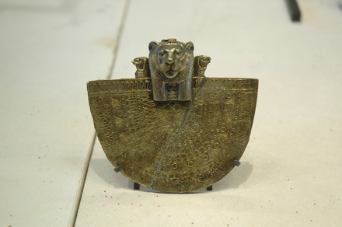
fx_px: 783
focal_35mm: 82
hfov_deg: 24.7
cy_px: 114
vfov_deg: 16.5
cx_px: 171
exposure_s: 1/45
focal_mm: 55
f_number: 4.5
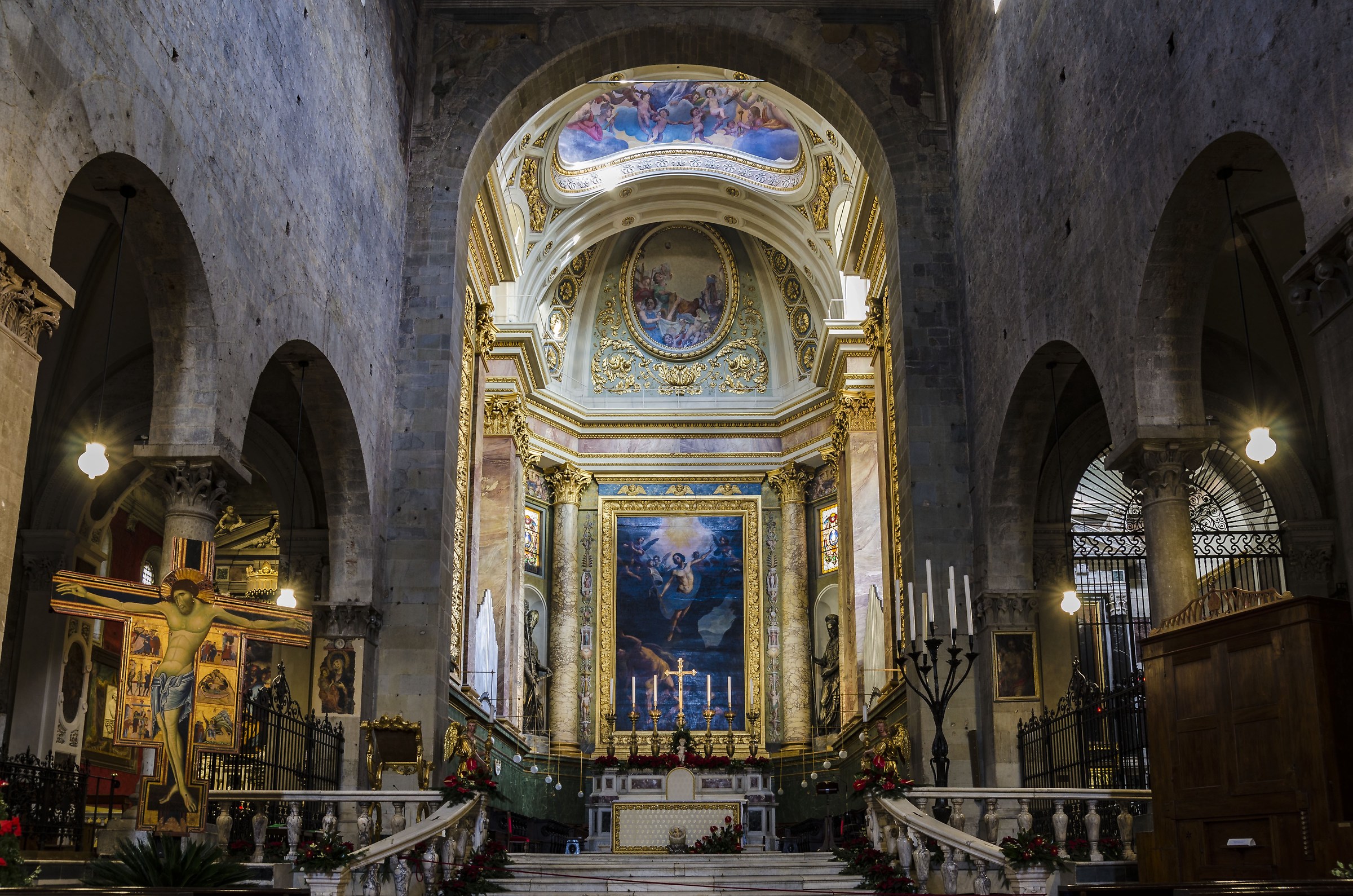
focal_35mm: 48
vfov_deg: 27.9
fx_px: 1800
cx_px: 676
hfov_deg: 41.2
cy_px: 448
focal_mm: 32
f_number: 10
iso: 100
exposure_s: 4
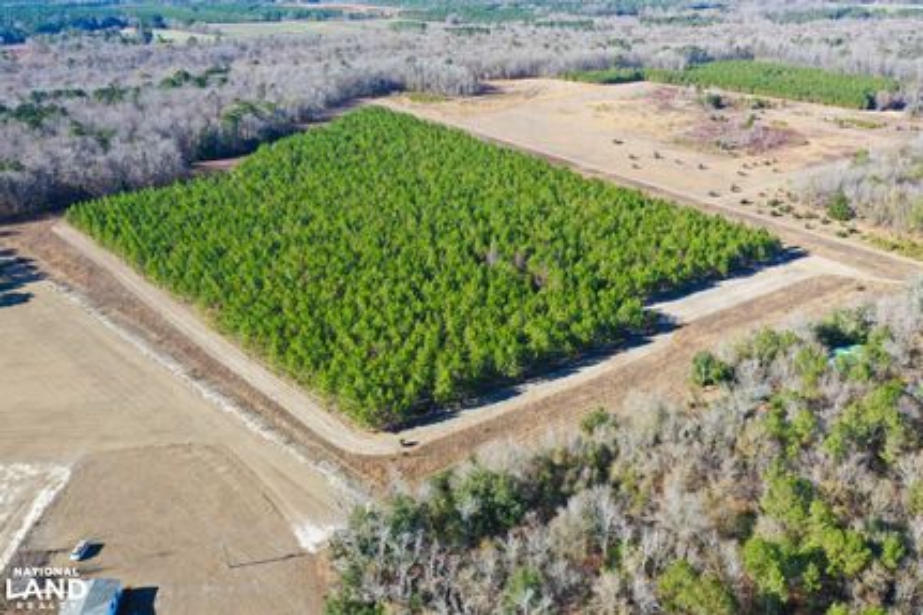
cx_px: 462
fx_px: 718
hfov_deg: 65.5
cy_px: 308
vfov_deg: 46.4
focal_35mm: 28
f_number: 5
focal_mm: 10.26
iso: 100
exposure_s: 1/200
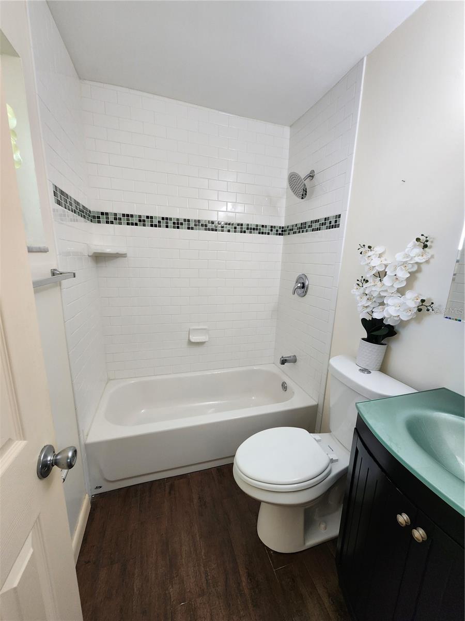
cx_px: 232
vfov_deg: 106.2
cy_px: 310
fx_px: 233
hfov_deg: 89.9
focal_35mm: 13
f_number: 2.2
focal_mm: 2.2
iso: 125
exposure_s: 1/60
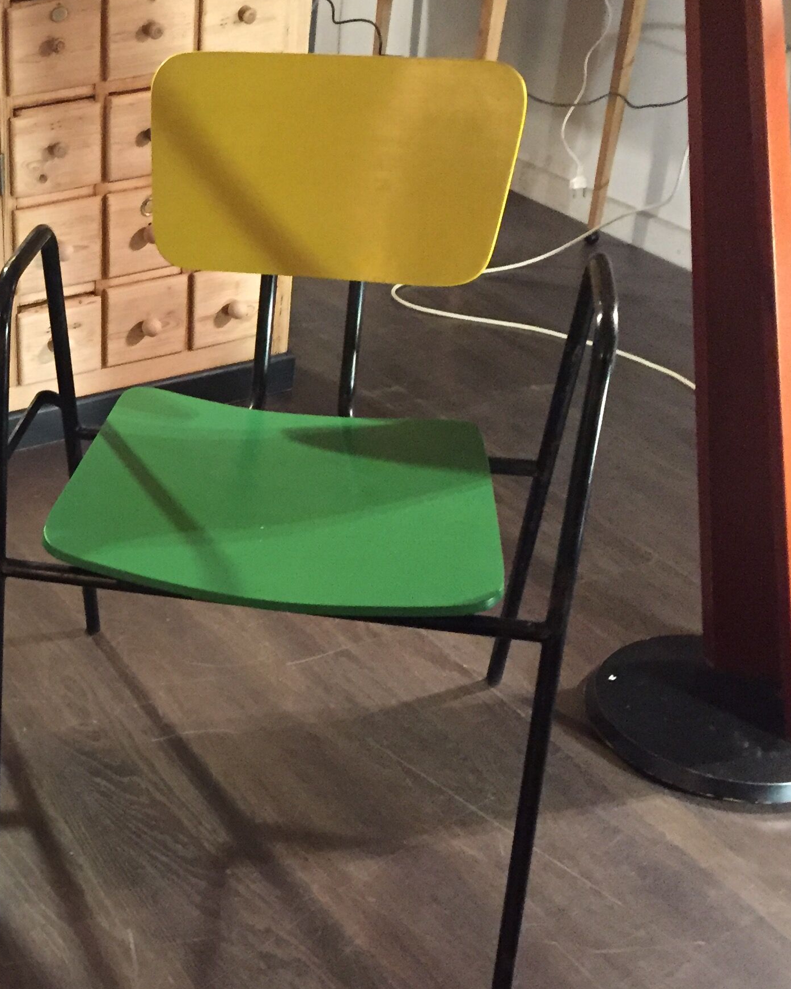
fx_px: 1551
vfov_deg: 35.3
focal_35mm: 53
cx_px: -45
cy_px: 517
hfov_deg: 26.7
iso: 320
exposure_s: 1/17
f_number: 2.2
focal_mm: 4.15
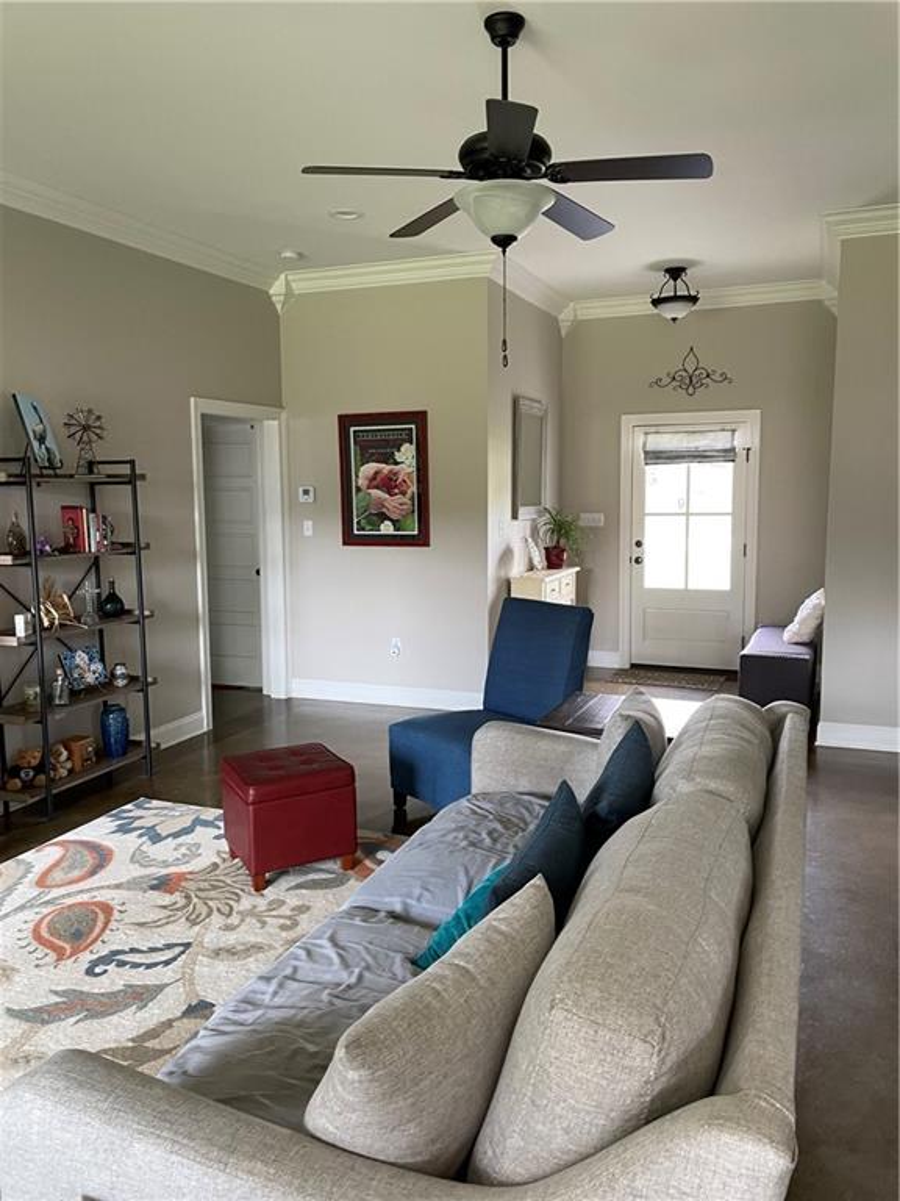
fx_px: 901
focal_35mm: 26
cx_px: 450
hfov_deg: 53.1
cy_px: 600
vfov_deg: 67.3
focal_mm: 4.2
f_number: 1.6
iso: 160
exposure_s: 1/60
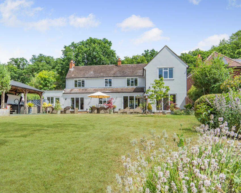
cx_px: 109
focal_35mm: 25
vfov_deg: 56.8
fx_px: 178
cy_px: 96
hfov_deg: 67.9
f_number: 8
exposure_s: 1/250
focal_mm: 15
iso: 125
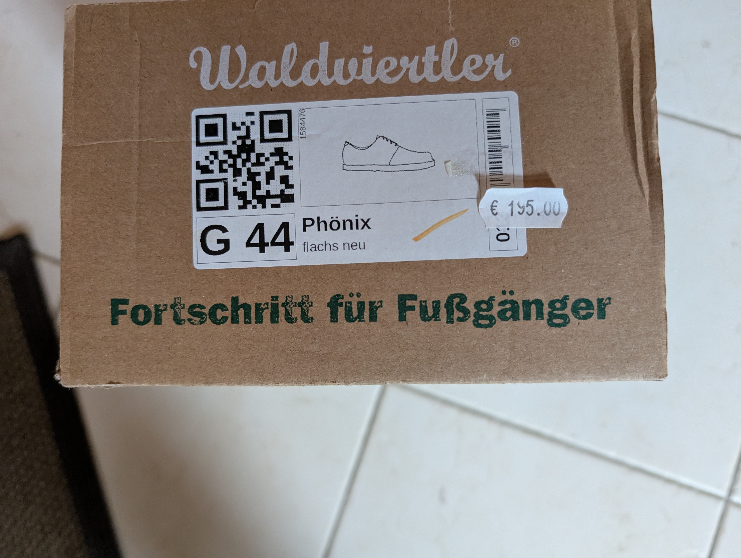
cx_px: 370
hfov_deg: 71.5
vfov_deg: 56.9
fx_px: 514
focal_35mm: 24
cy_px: 279
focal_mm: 6.9
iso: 1356
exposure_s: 1/176
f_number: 1.68
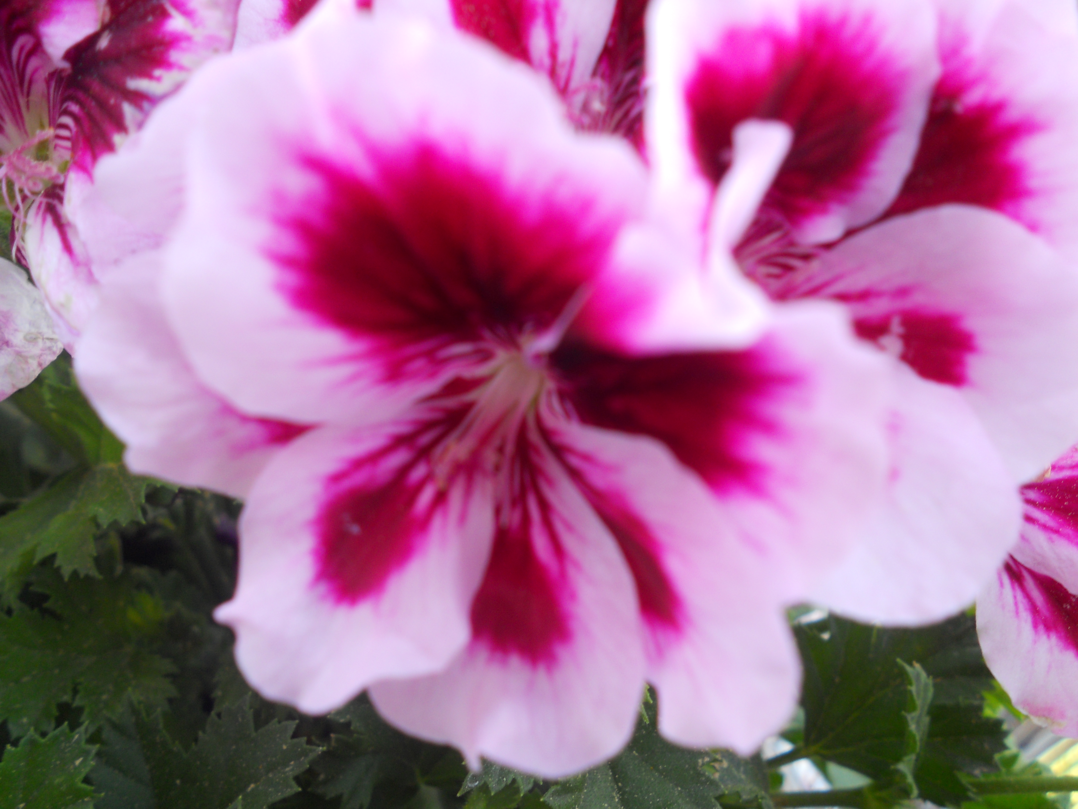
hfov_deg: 56.8
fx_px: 997
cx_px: 539
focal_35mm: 32
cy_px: 404
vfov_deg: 44.2
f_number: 3.5
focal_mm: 5.8
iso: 80
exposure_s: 1/30
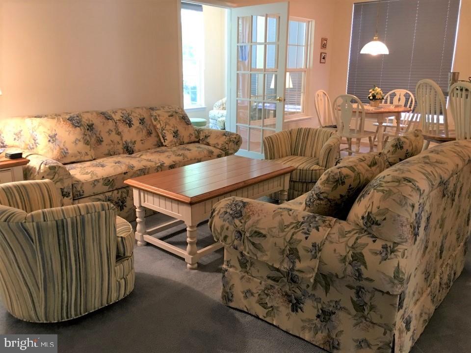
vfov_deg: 48.2
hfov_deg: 61.7
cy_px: 176
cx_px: 236
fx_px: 395
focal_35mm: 29
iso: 80
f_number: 2.2
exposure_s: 1/15
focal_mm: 4.15
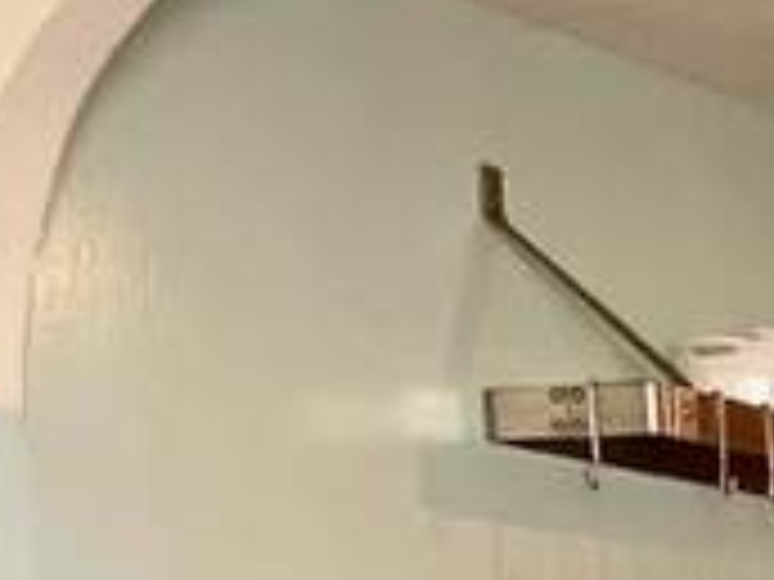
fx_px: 4159
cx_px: 2380
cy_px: 1245
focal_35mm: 186
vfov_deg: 7.6
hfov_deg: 8.7
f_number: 1.6
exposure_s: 1/120
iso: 100
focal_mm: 5.1
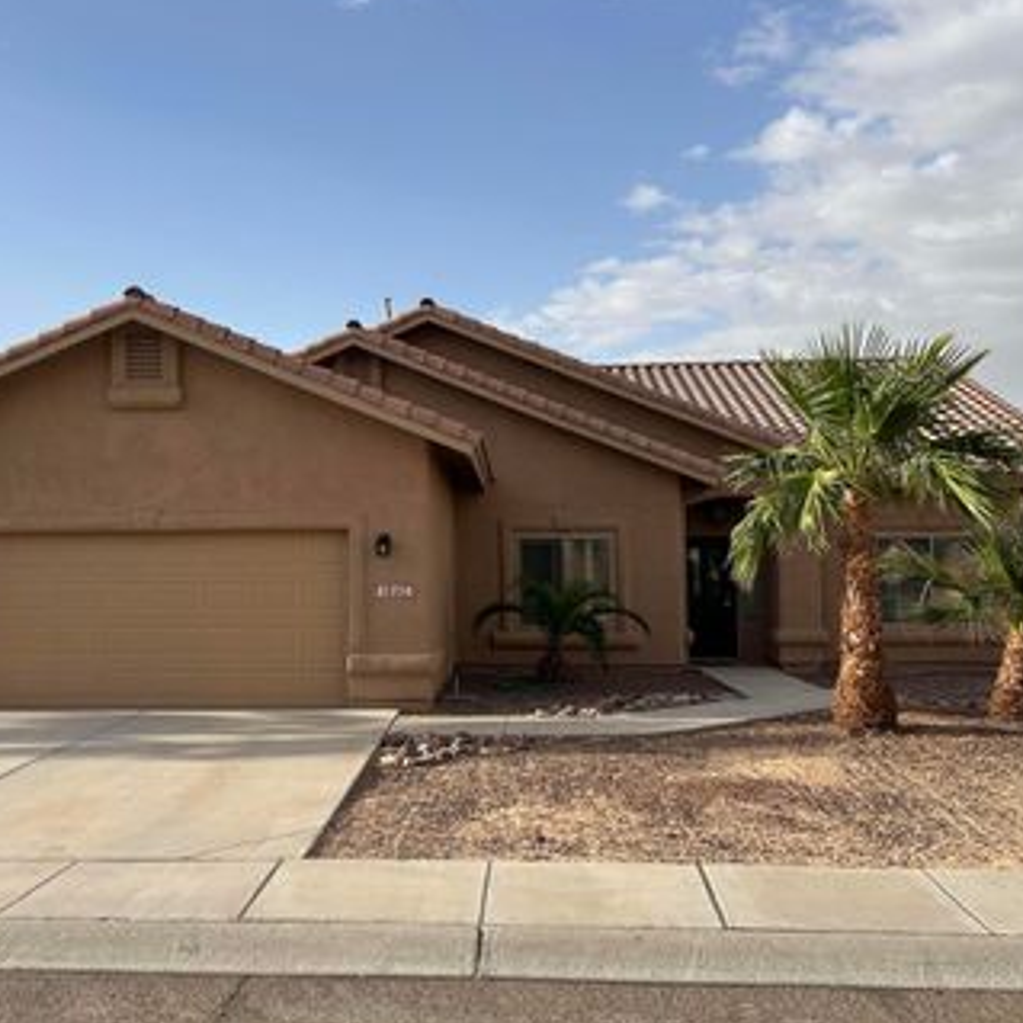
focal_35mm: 36
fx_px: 1204
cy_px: 515
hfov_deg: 45.9
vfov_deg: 46.0
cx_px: 427
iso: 50
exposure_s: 1/3257
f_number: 1.5
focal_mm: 5.7
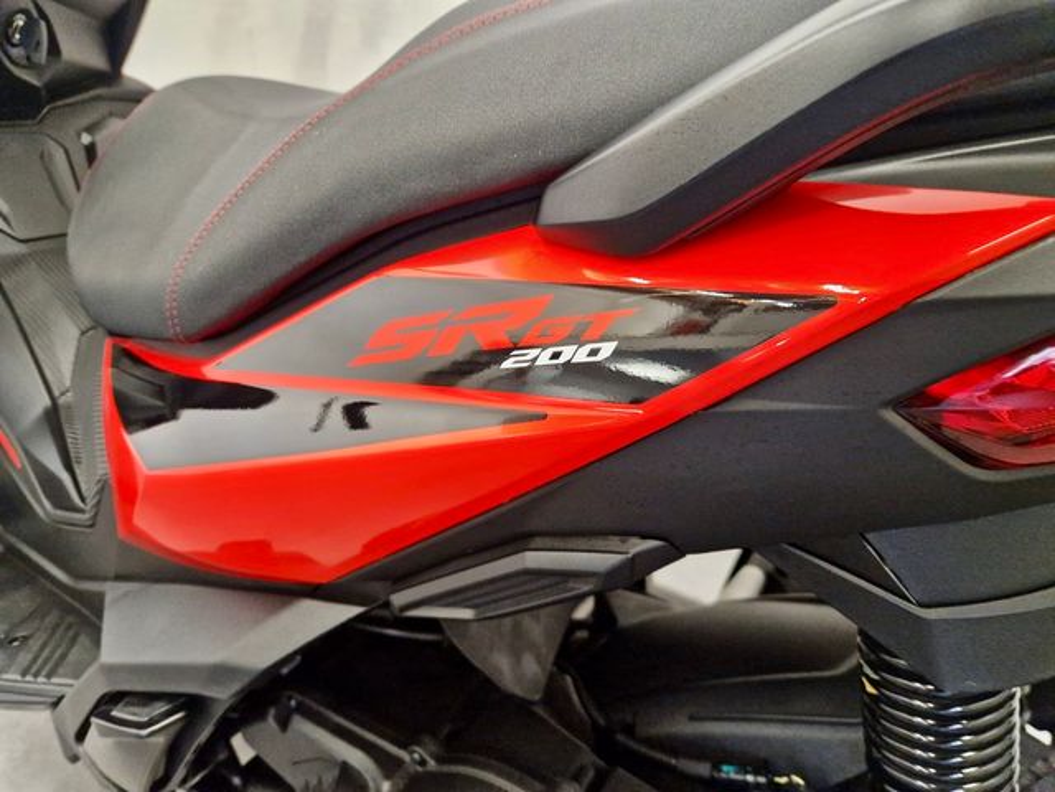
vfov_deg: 58.9
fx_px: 701
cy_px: 396
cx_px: 528
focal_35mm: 23
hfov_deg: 73.9
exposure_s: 1/100
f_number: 1.8
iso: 1000
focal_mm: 5.4
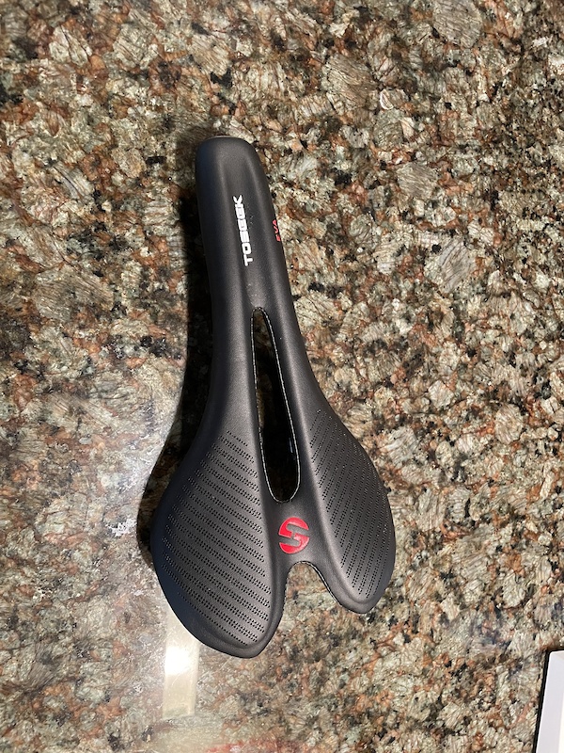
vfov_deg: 67.3
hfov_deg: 53.1
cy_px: 376
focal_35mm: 26
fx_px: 565
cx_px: 282
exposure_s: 1/40
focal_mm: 4.2
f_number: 1.6
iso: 500
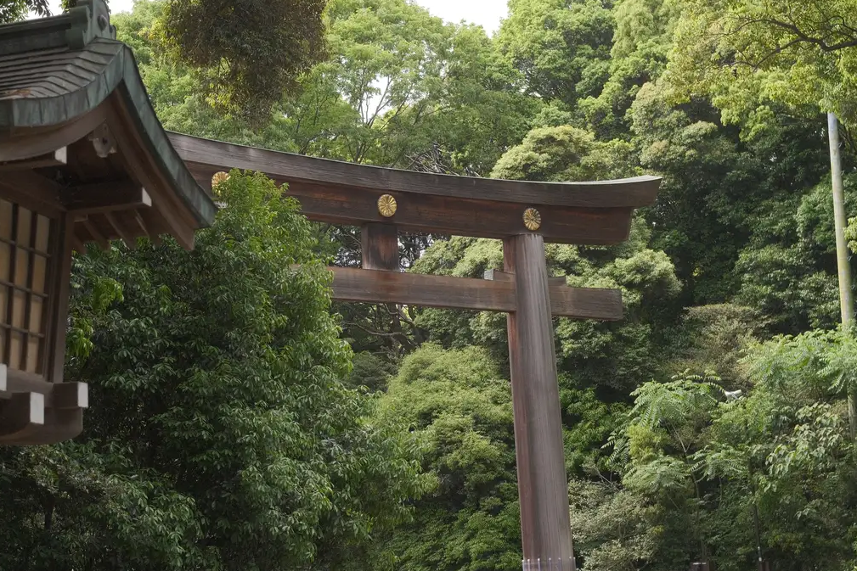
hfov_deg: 30.8
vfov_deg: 20.9
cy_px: 357
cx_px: 320
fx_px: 1547
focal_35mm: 65
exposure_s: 1/1000
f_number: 4.5
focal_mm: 27
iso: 1250
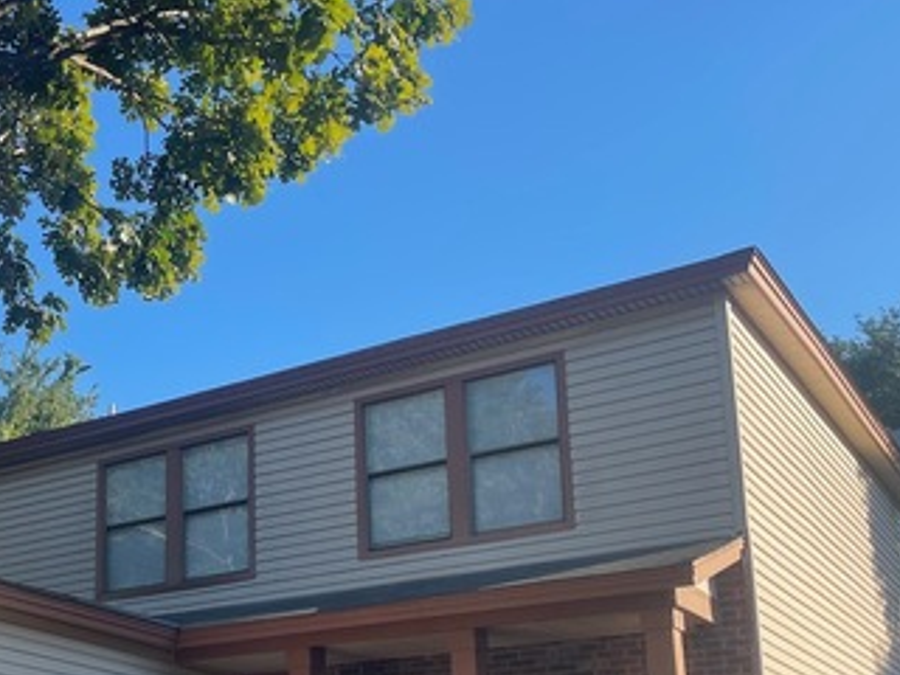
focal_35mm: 52
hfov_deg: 35.5
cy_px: 560
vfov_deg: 27.4
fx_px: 1352
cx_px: 163
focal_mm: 4.2
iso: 32
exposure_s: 1/1453
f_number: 1.6
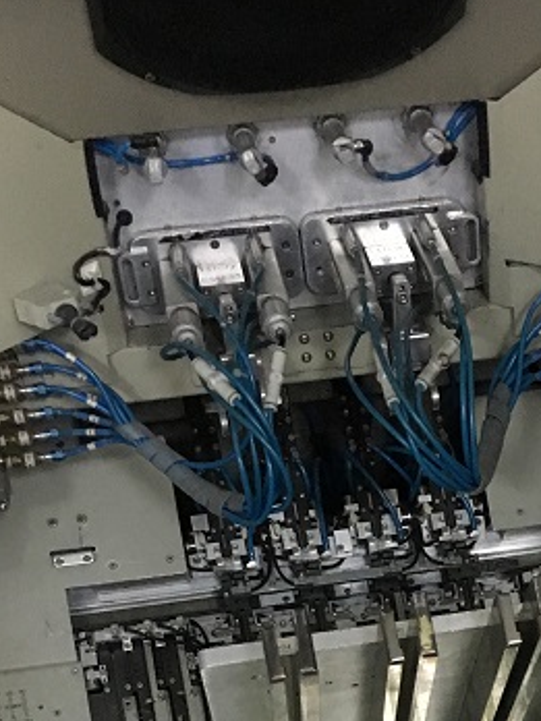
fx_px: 1542
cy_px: 895
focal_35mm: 74
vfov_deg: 23.7
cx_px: 487
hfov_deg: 19.5
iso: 200
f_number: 2.2
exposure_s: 1/25
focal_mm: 4.15
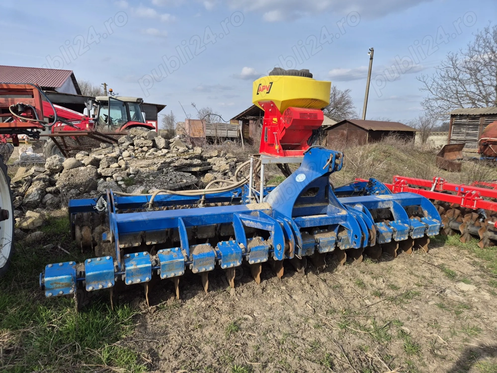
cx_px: 248
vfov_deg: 58.9
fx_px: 330
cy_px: 186
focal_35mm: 23
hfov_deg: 73.9
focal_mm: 5.4
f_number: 1.8
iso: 25
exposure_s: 1/1420
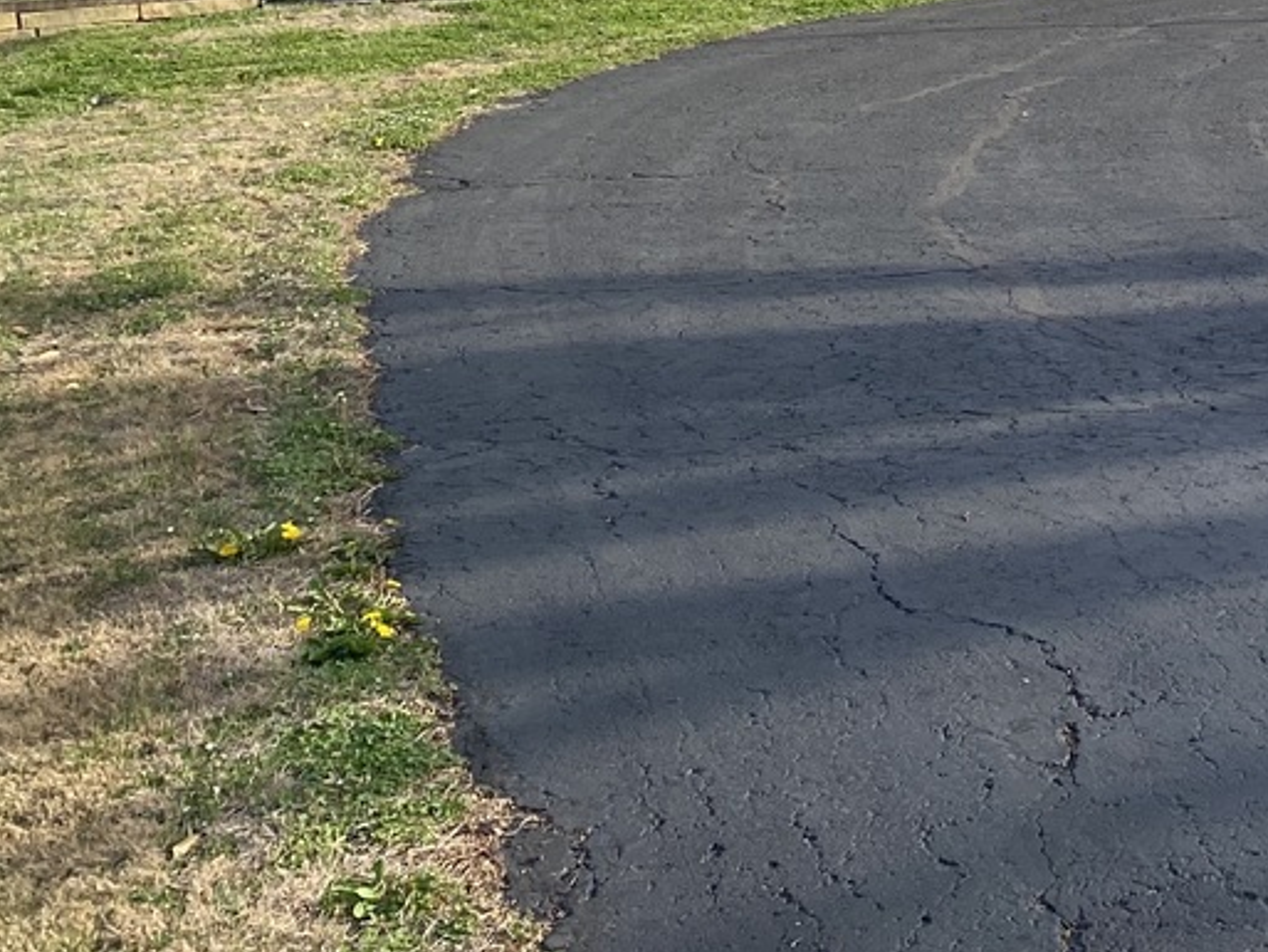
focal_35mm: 73
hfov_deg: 24.2
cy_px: -104
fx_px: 2675
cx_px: 1528
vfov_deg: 19.3
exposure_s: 1/1961
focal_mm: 4.25
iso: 32
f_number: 1.8
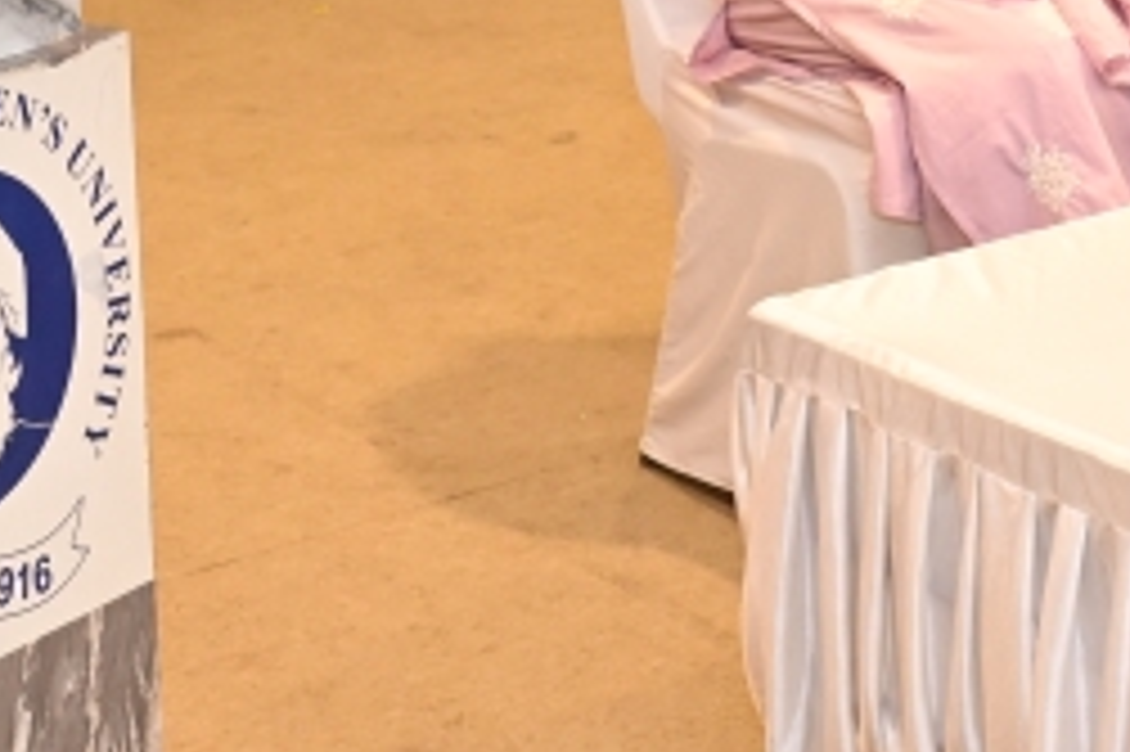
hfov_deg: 16.9
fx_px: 3795
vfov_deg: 10.8
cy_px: -450
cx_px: 822
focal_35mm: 121
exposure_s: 1/160
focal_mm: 27
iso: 2000
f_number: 5.6
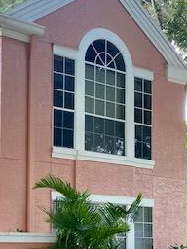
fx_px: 468
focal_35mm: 65
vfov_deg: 28.9
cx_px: -21
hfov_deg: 21.4
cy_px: 215
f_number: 1.8
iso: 32
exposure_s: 1/161
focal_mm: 4.25
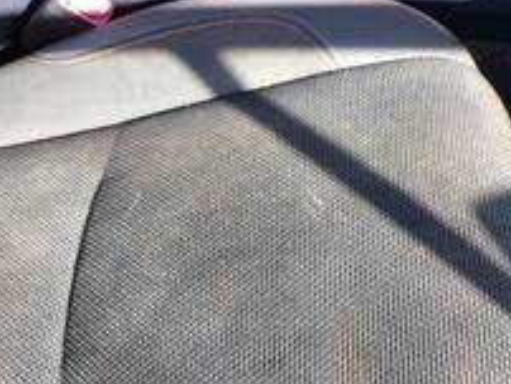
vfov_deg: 25.5
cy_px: 280
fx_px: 842
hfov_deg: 33.3
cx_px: 152
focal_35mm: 57
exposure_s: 1/56
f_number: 4.4
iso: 100
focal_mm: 4.3
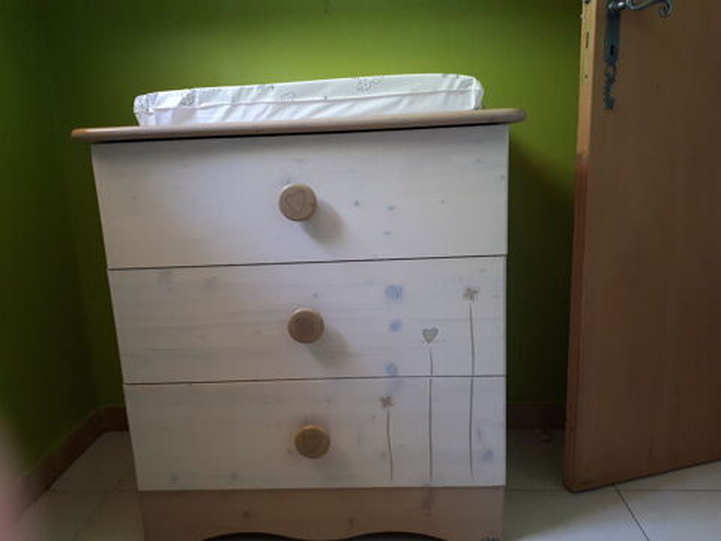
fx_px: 562
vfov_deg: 51.4
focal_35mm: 27
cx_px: 360
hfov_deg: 65.3
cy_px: 270
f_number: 1.9
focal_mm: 3.6
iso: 400
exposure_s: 1/15
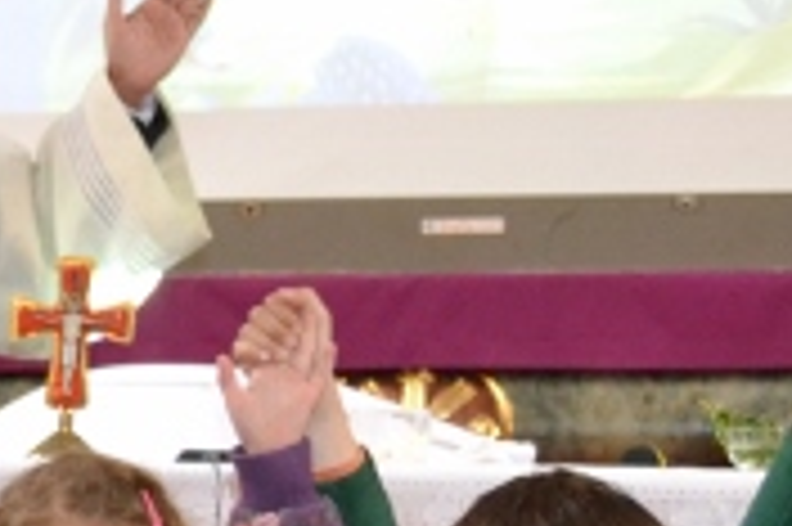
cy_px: 789
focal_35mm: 177
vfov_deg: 7.6
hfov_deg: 11.2
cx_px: -351
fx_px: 3890
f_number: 4.2
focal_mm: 26
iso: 2500
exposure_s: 1/60
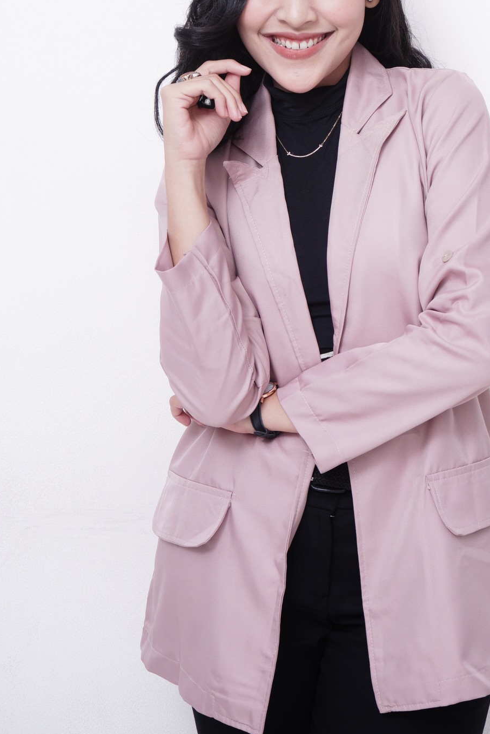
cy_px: 146
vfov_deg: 24.1
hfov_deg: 16.4
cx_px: 331
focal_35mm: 83
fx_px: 1694
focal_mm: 49
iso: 320
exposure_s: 1/125
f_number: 7.1
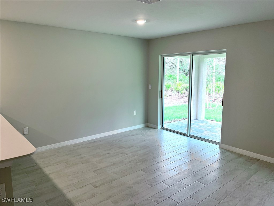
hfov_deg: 67.3
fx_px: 206
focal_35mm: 26
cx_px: 137
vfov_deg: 53.1
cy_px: 103
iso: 80
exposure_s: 1/120
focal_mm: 5.1
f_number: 1.6
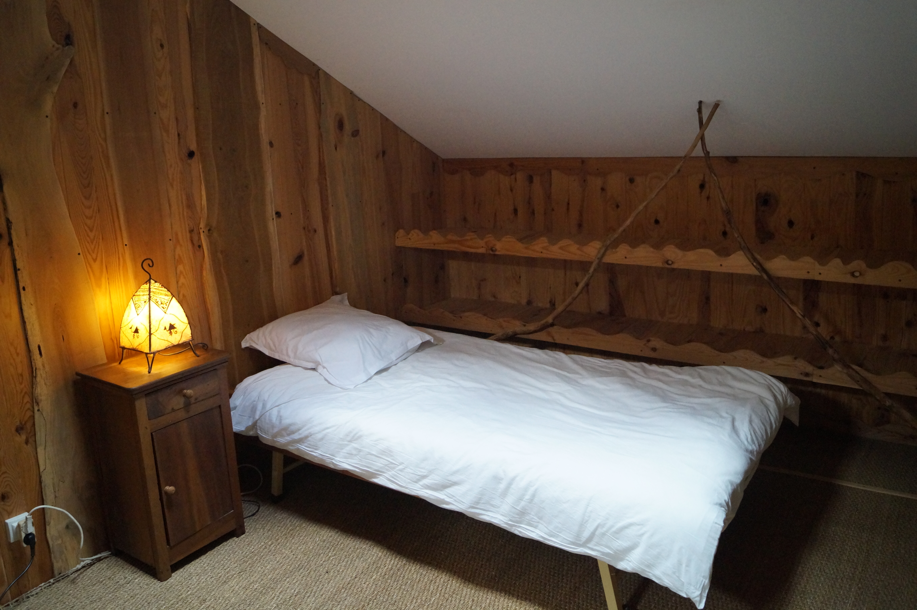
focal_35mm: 27
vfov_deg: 47.9
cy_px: 305
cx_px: 458
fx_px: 687
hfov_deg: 67.4
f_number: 4
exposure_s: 1/160
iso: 3200
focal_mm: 18
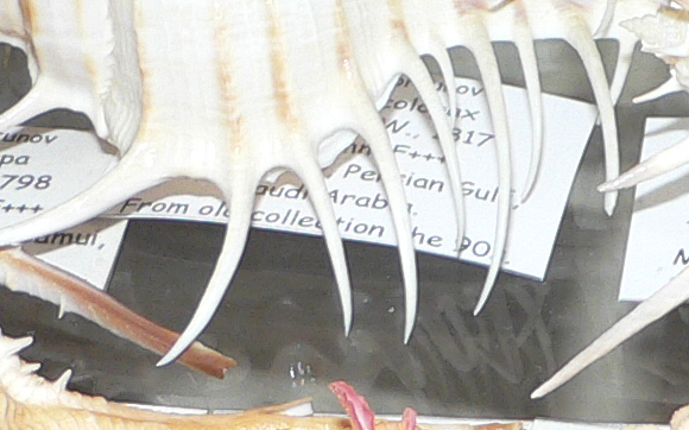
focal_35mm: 129
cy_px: 107
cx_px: 839
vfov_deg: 10.1
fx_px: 2421
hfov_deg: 15.6
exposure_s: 1/60
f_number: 2.8
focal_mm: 4.6
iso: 100
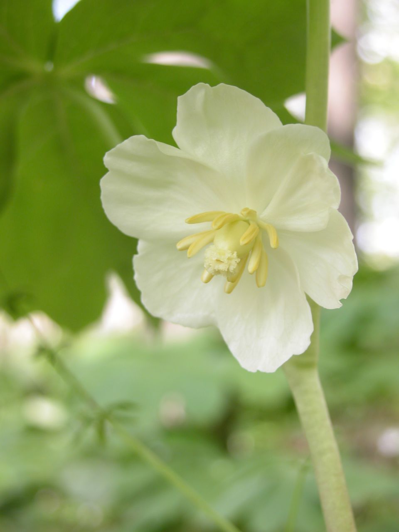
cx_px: 200
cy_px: 266
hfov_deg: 15.9
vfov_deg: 21.1
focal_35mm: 93
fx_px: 1429
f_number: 3.6
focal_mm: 23.7
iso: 100
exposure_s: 1/39.8
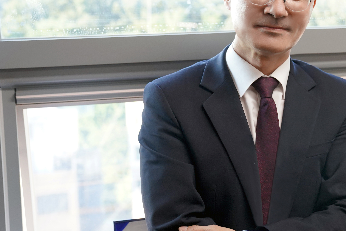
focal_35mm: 76
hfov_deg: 26.3
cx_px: 264
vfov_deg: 17.9
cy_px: 85
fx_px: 730
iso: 1600
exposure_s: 1/160
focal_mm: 41
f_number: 4
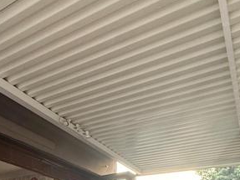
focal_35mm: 39
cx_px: 99
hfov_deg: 47.7
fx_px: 270
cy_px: 202
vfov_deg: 32.1
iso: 400
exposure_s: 1/63
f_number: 2.2
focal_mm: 2.22
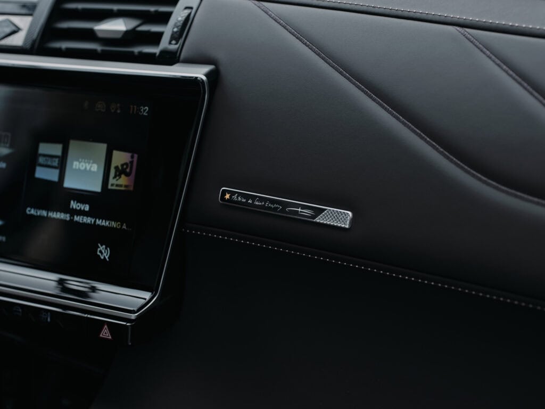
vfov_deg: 23.3
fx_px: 992
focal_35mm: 63
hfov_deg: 30.7
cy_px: 204
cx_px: 272
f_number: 5.6
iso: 640
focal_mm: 80
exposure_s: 1/125
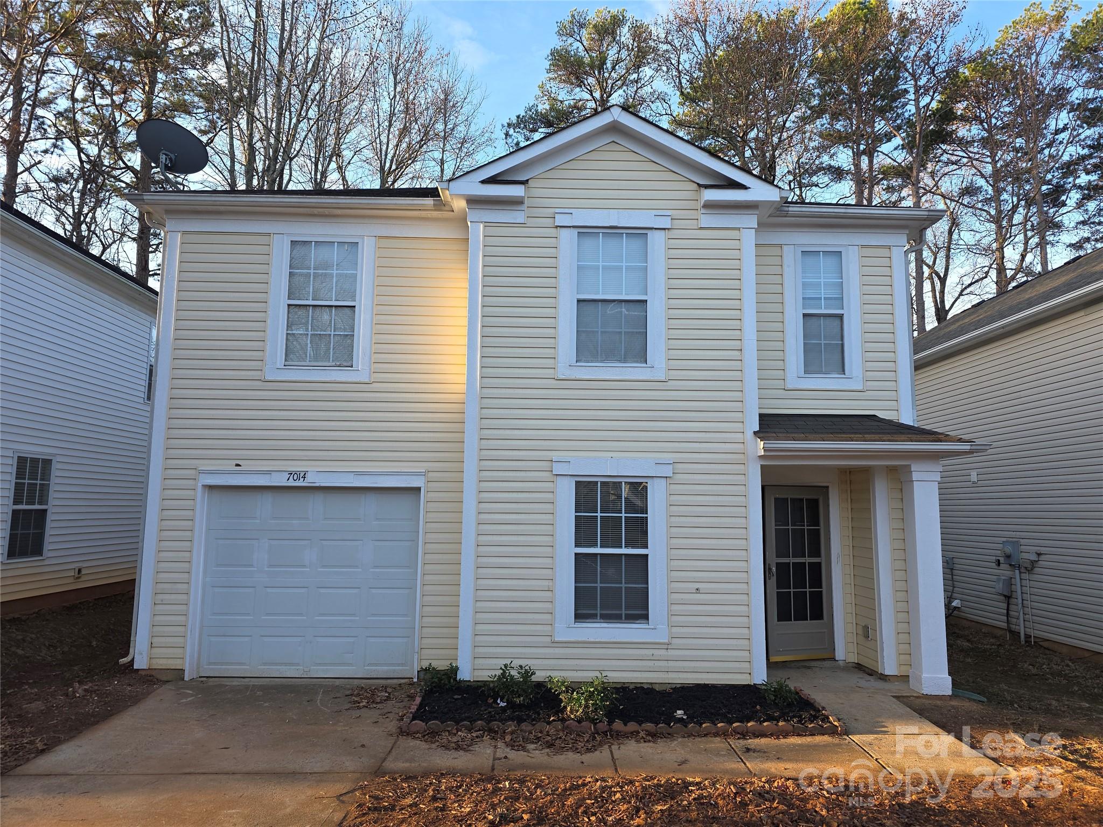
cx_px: 552
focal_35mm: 23
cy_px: 414
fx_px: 733
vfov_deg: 58.9
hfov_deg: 73.9
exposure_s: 1/121
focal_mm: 6.3
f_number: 1.7
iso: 12
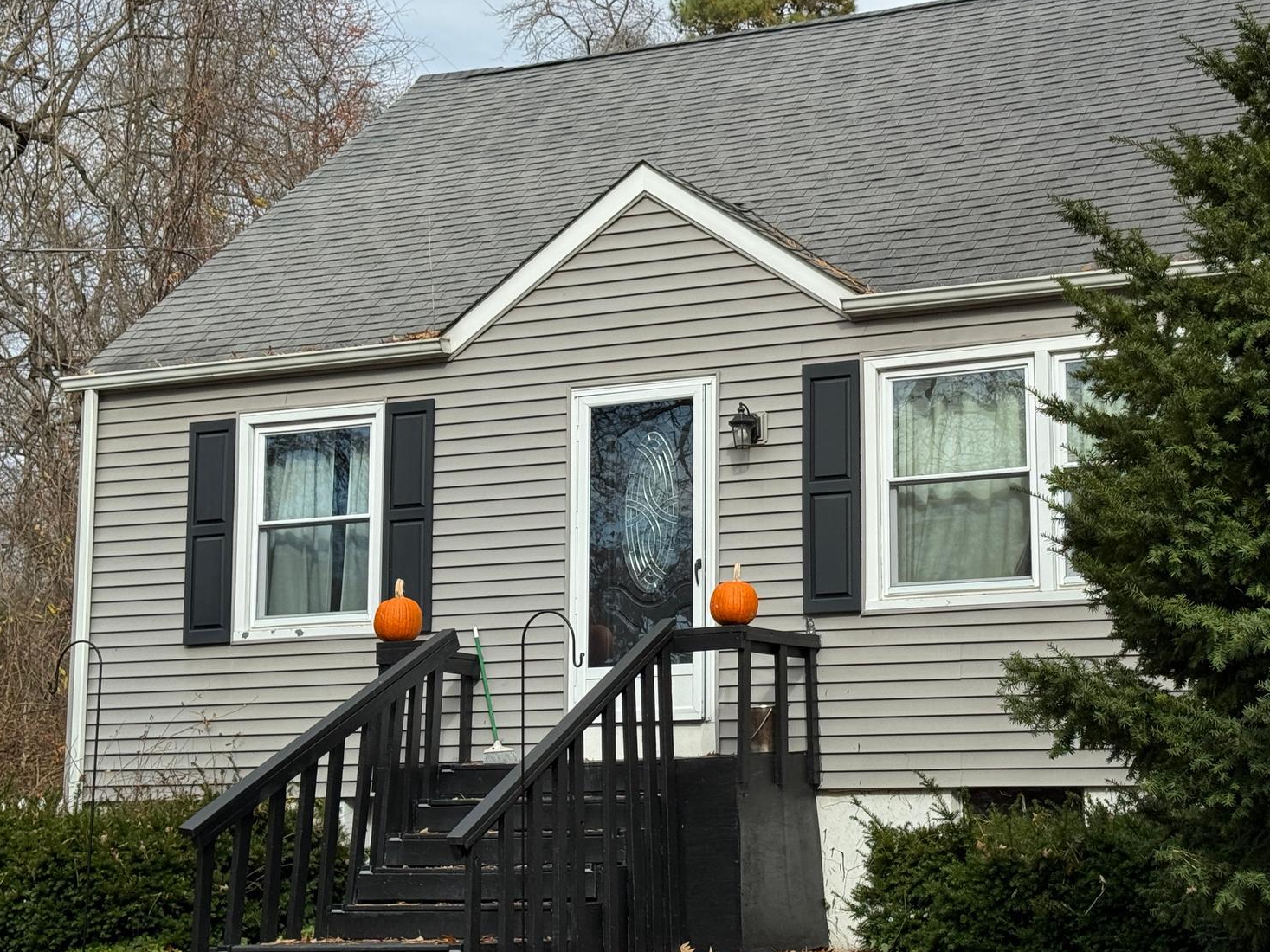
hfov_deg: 28.8
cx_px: 828
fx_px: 2458
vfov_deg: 21.9
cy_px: 424
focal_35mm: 67
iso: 64
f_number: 1.78
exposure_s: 1/2611
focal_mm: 6.76
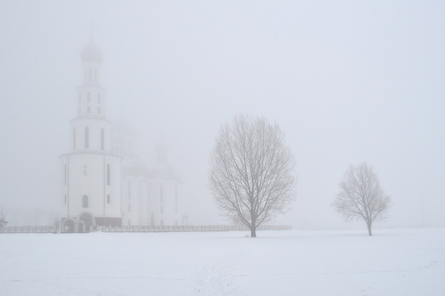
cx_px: 222
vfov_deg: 36.8
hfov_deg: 53.2
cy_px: 148
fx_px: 444
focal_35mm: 36
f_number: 10
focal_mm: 24
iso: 200
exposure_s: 1/250
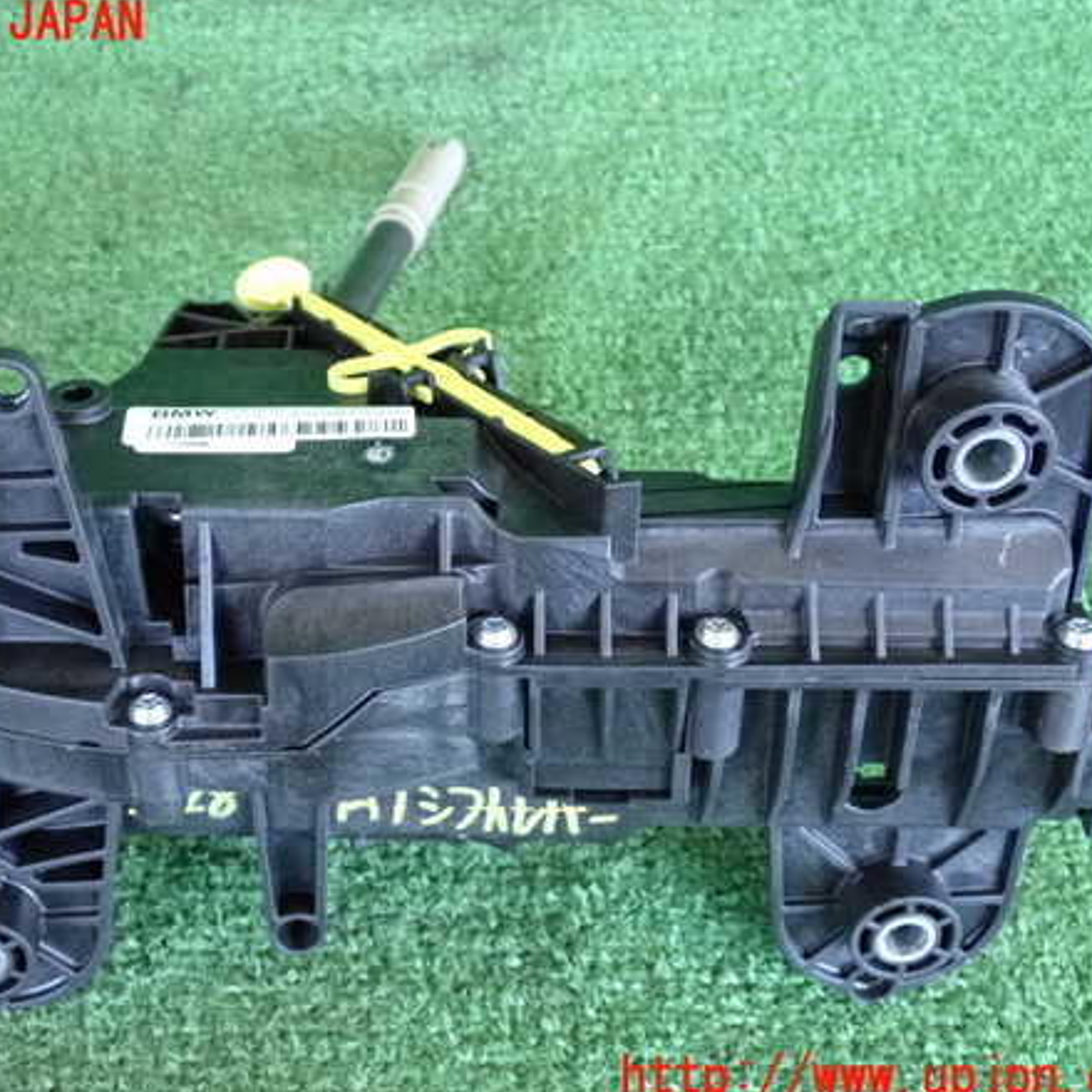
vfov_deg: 32.2
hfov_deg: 32.1
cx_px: 437
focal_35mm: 53
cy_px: 551
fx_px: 1892
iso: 1600
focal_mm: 7.84
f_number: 2.9
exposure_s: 1/125
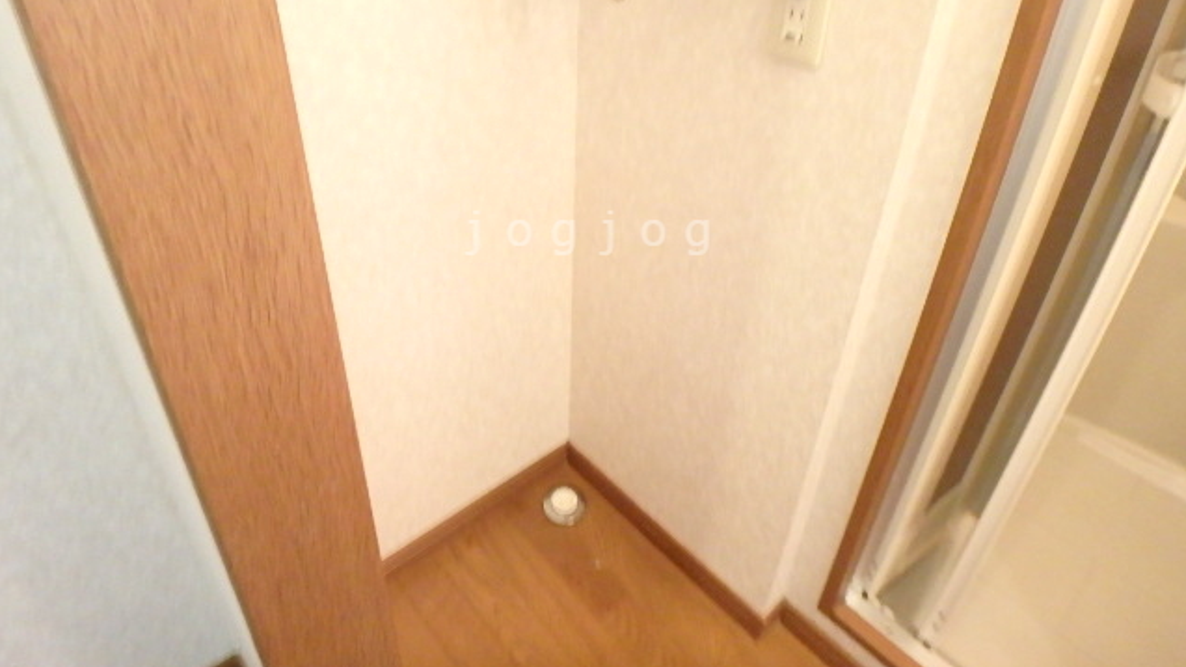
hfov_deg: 78.7
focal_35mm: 23
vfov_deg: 48.8
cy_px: 233
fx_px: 723
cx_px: 592
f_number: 3.5
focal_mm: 3.7
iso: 1000
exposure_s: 1/30
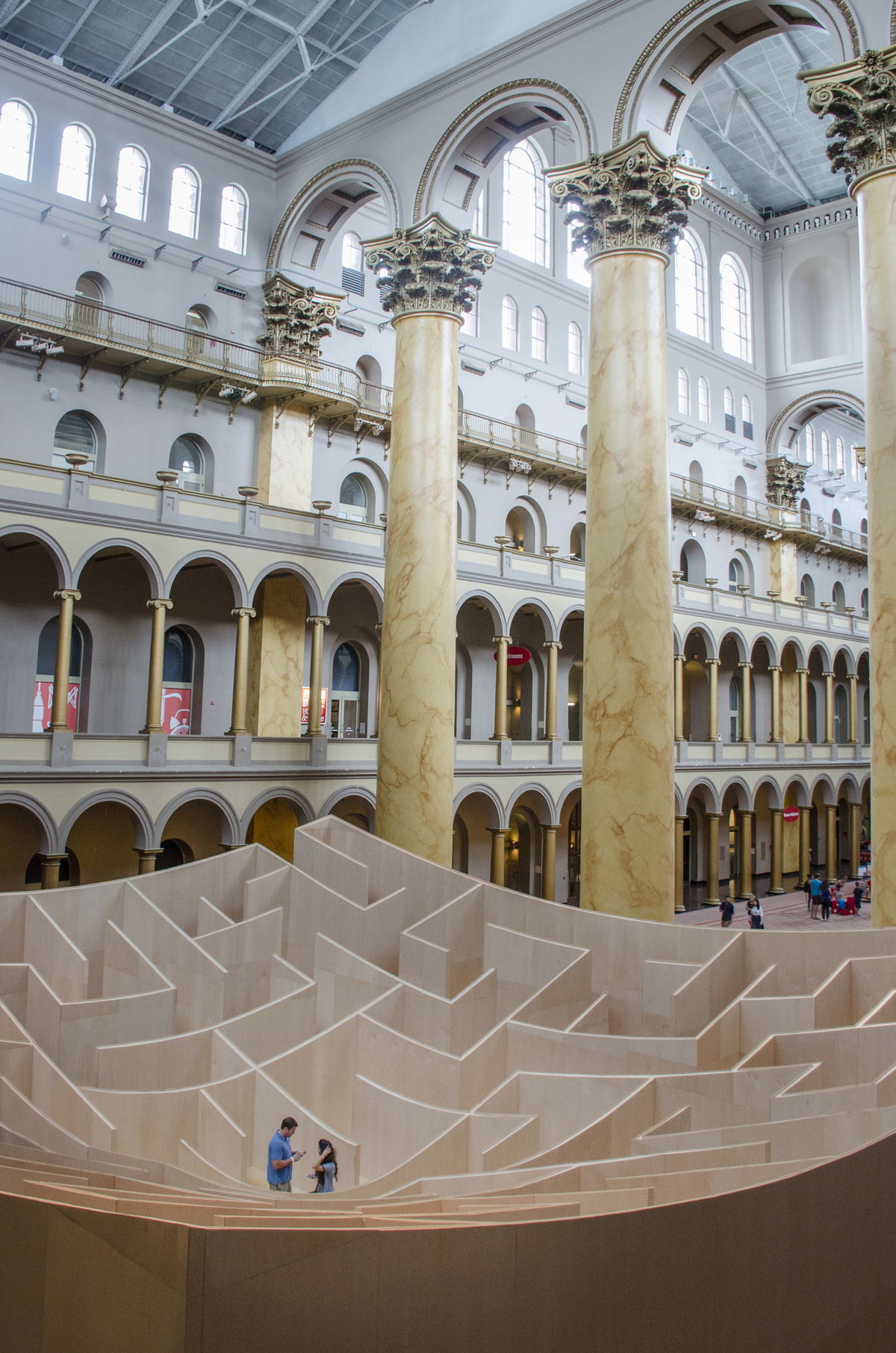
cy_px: 676
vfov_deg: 67.5
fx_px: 1013
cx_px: 448
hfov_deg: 47.7
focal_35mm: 27
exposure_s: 1/80
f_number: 4.5
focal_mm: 18
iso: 1000
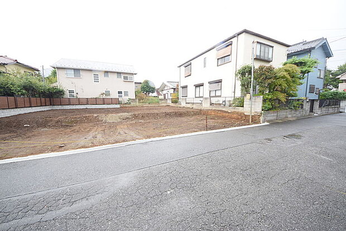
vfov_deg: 90.1
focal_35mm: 12
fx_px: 115
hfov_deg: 112.6
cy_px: 116
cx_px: 173
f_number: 6.3
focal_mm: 8
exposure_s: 1/160
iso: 400
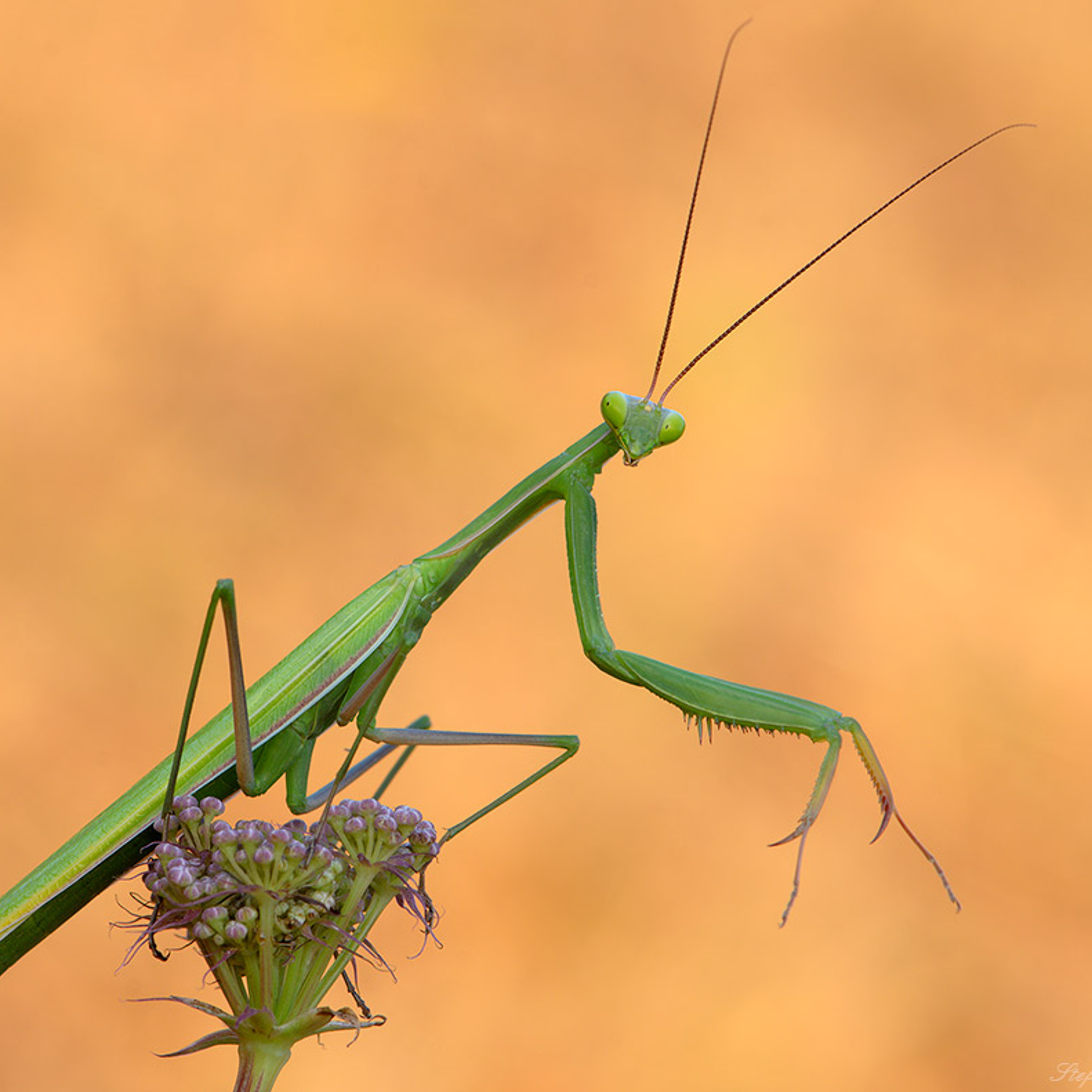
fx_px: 7232
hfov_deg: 8.6
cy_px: 545
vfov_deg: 8.6
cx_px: 446
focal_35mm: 203
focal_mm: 105
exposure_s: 1/15
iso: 100
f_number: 11
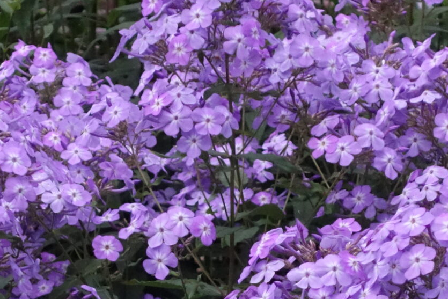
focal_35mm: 190
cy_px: 418
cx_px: 227
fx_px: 2365
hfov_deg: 10.8
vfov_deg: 7.1
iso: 2500
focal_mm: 23.01
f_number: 3.5
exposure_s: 1/250
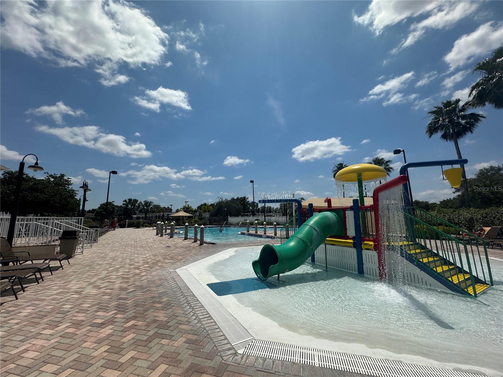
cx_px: 252
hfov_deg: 102.1
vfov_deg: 85.7
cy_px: 188
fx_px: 203
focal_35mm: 14
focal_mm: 2.22
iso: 40
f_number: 2.2
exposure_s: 1/4630
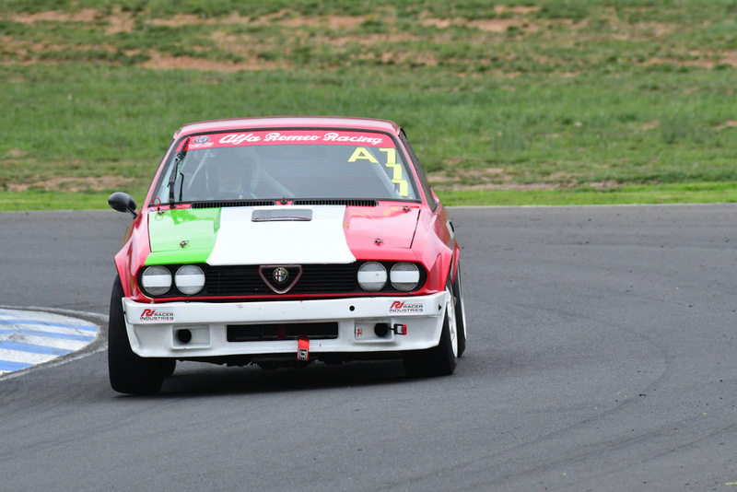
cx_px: 368
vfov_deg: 1.8
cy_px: 246
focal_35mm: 750
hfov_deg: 2.7
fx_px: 15359
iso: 1250
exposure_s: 1/640
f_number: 11
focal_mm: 500
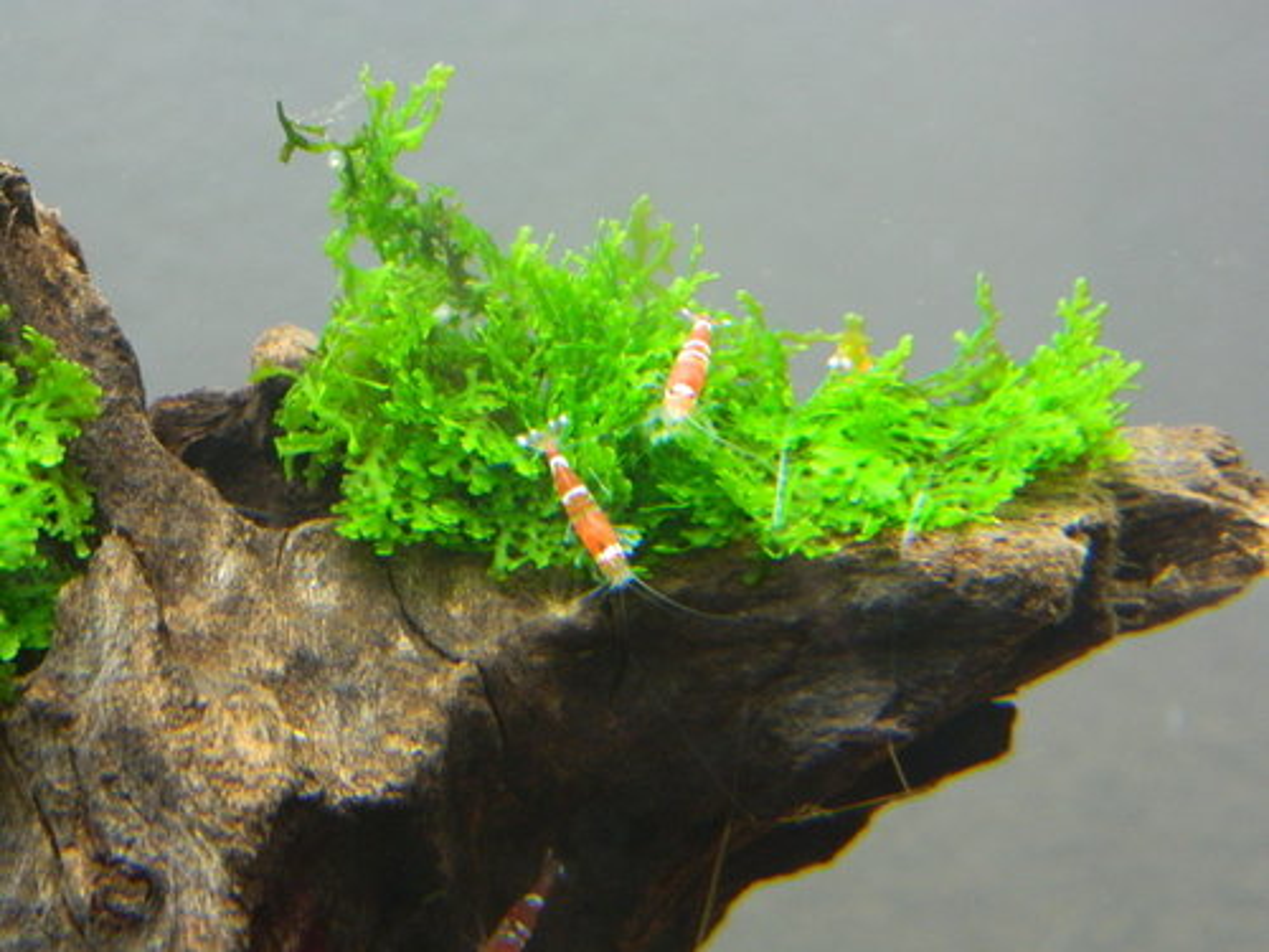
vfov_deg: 14.4
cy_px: 476
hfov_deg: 19.1
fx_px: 3776
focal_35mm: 103
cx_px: 634
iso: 400
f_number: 4.5
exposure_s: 1/20
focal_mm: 18.6
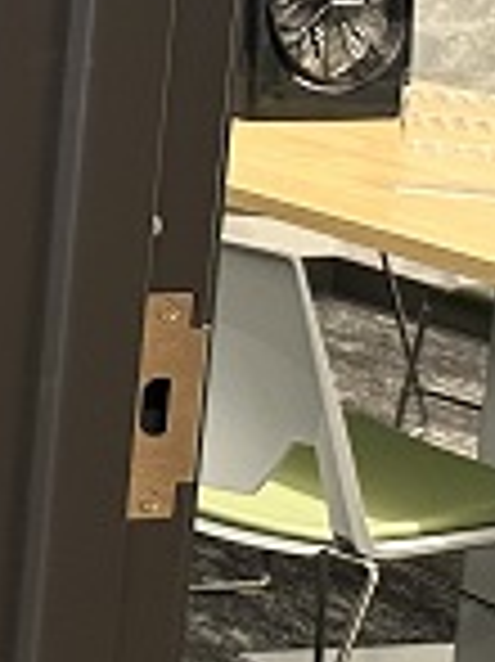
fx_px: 2501
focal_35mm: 131
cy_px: 9
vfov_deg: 14.8
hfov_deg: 8.5
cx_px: -1202
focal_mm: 6.86
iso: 160
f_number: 1.78
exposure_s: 1/60
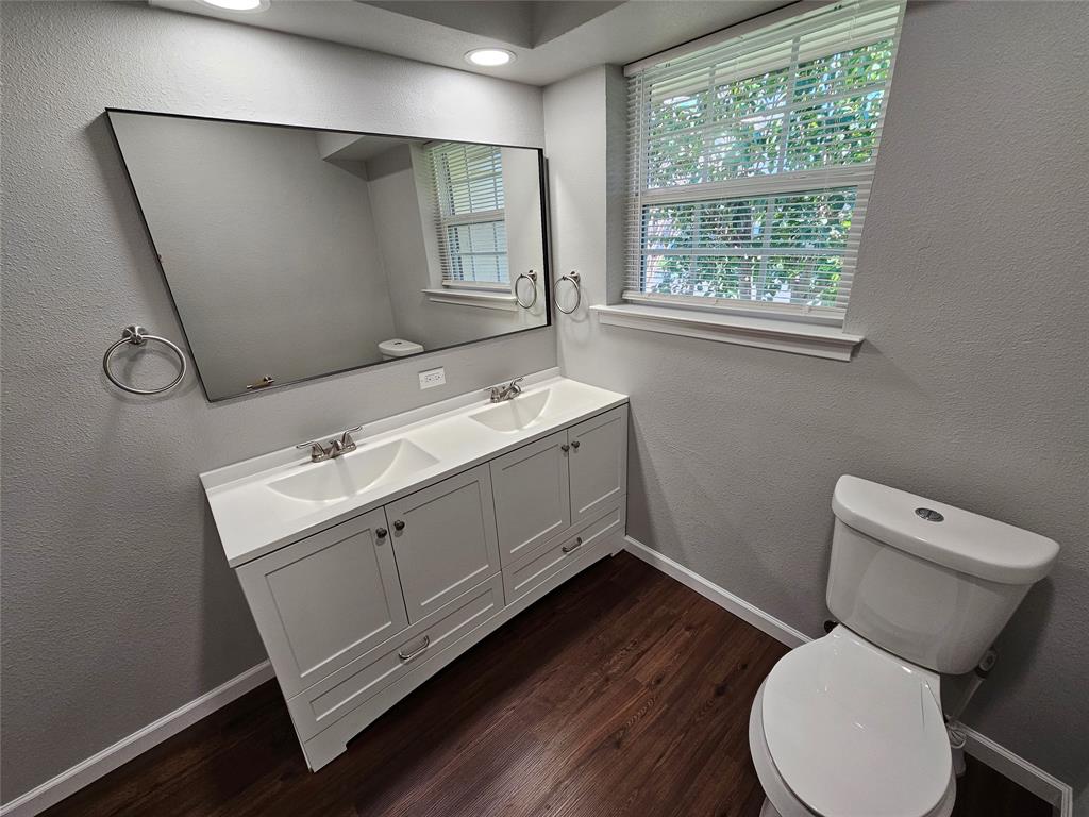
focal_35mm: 13
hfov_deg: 106.2
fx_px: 409
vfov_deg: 89.9
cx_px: 544
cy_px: 408
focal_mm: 2.2
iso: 80
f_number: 2.2
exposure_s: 1/60
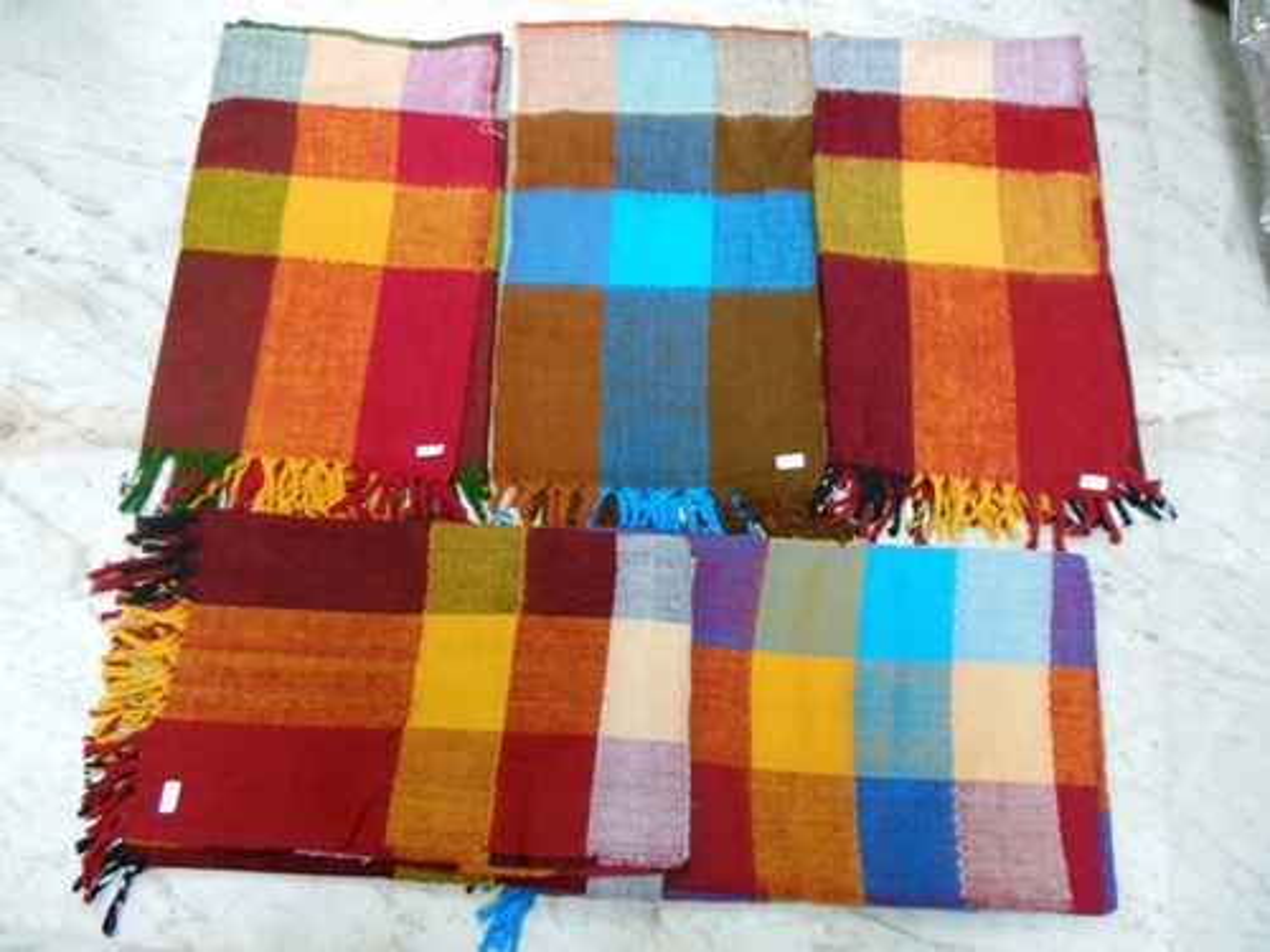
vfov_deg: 54.9
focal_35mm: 25
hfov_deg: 69.4
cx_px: 635
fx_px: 917
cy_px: 476
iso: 800
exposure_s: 1/5
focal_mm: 4.5
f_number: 3.2
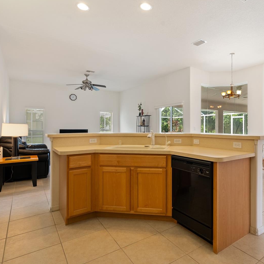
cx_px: 170
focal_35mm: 21
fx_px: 181
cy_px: 129
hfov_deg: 70.6
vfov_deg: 72.1
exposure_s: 1/15
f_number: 8
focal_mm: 16
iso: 2000
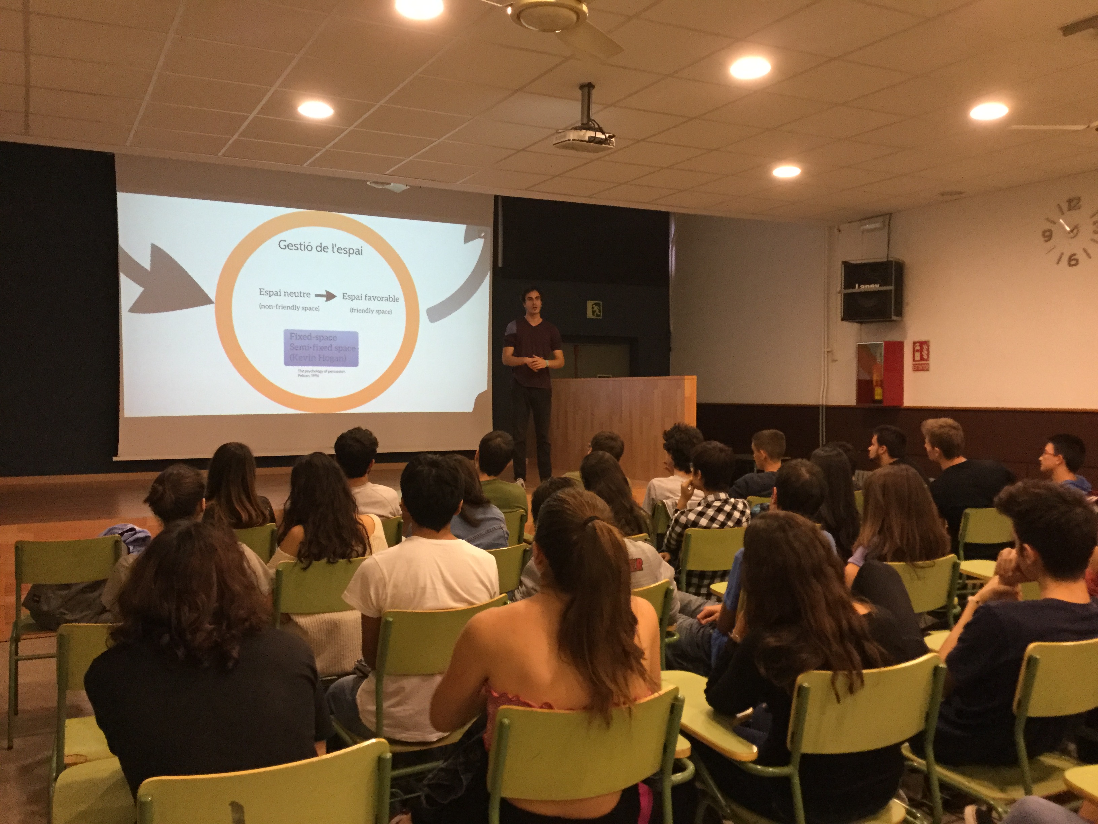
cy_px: 412
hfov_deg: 58.4
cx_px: 549
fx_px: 983
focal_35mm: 31
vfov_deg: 45.4
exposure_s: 1/33
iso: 200
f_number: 2.4
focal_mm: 3.3
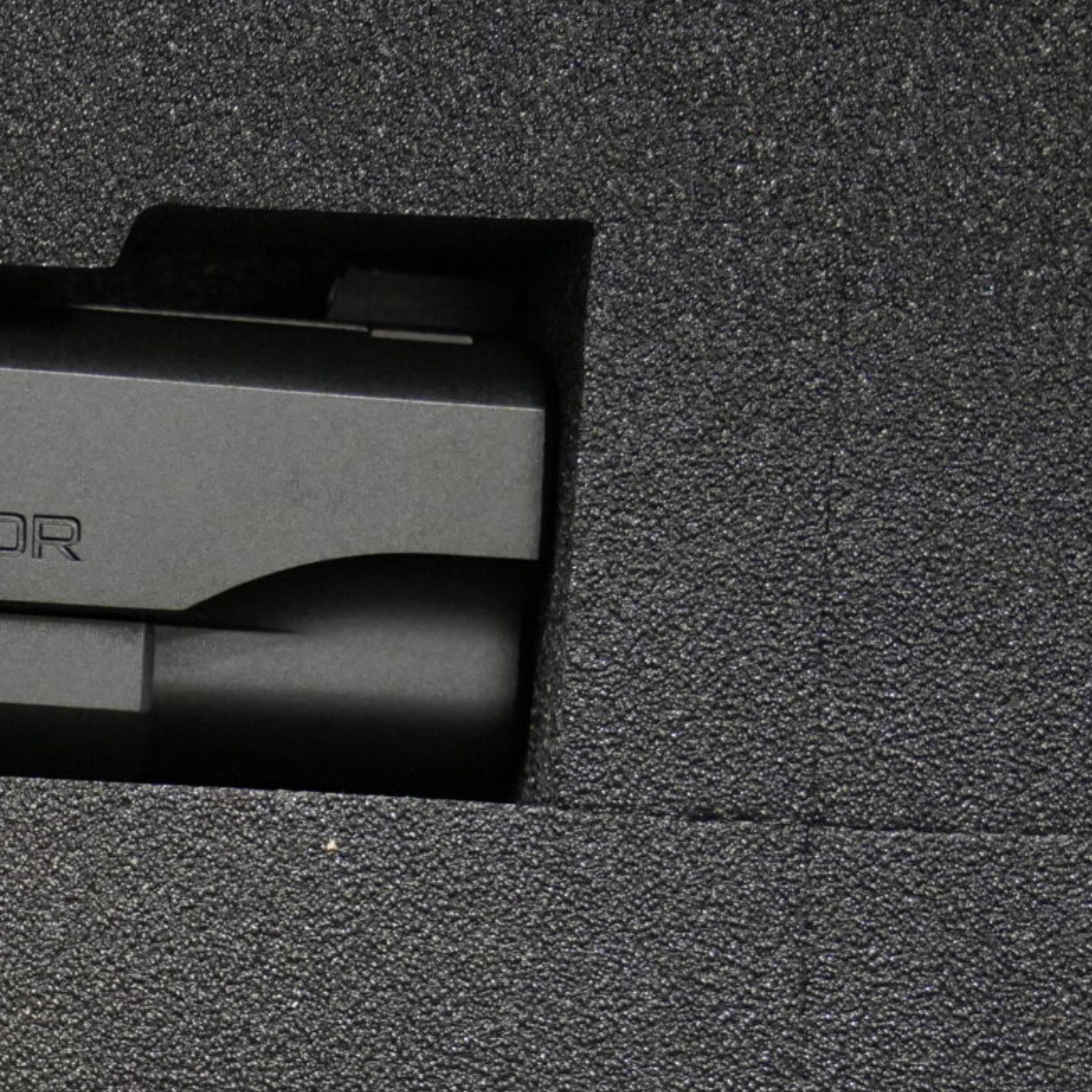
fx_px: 5189
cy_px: 1011
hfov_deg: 11.6
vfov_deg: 11.9
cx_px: -479
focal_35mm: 145
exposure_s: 1/60
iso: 3200
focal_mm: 35
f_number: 2.8
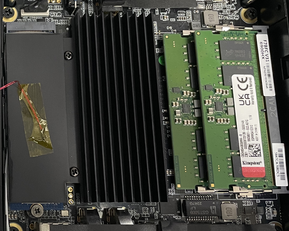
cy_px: 109
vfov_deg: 27.1
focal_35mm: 56
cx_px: -29
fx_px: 479
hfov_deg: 30.1
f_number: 1.6
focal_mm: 4.2
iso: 320
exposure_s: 1/60
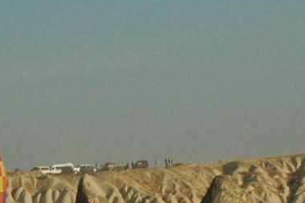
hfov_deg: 7.8
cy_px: 311
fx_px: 2200
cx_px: -172
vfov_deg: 5.2
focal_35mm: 260
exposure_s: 1/500
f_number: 11
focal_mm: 29
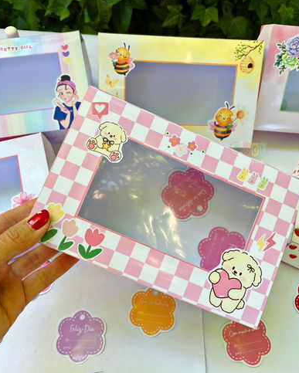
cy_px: 202
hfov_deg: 51.6
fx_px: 309
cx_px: 150
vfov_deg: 62.1
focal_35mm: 28
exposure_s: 1/122
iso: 50
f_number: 1.8
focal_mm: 4.25
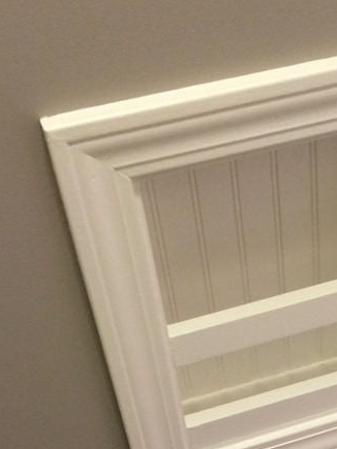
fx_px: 896
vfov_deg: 25.8
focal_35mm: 69
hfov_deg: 20.9
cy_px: 506
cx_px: 301
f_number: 2.2
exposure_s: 1/30
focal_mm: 4.12
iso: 125
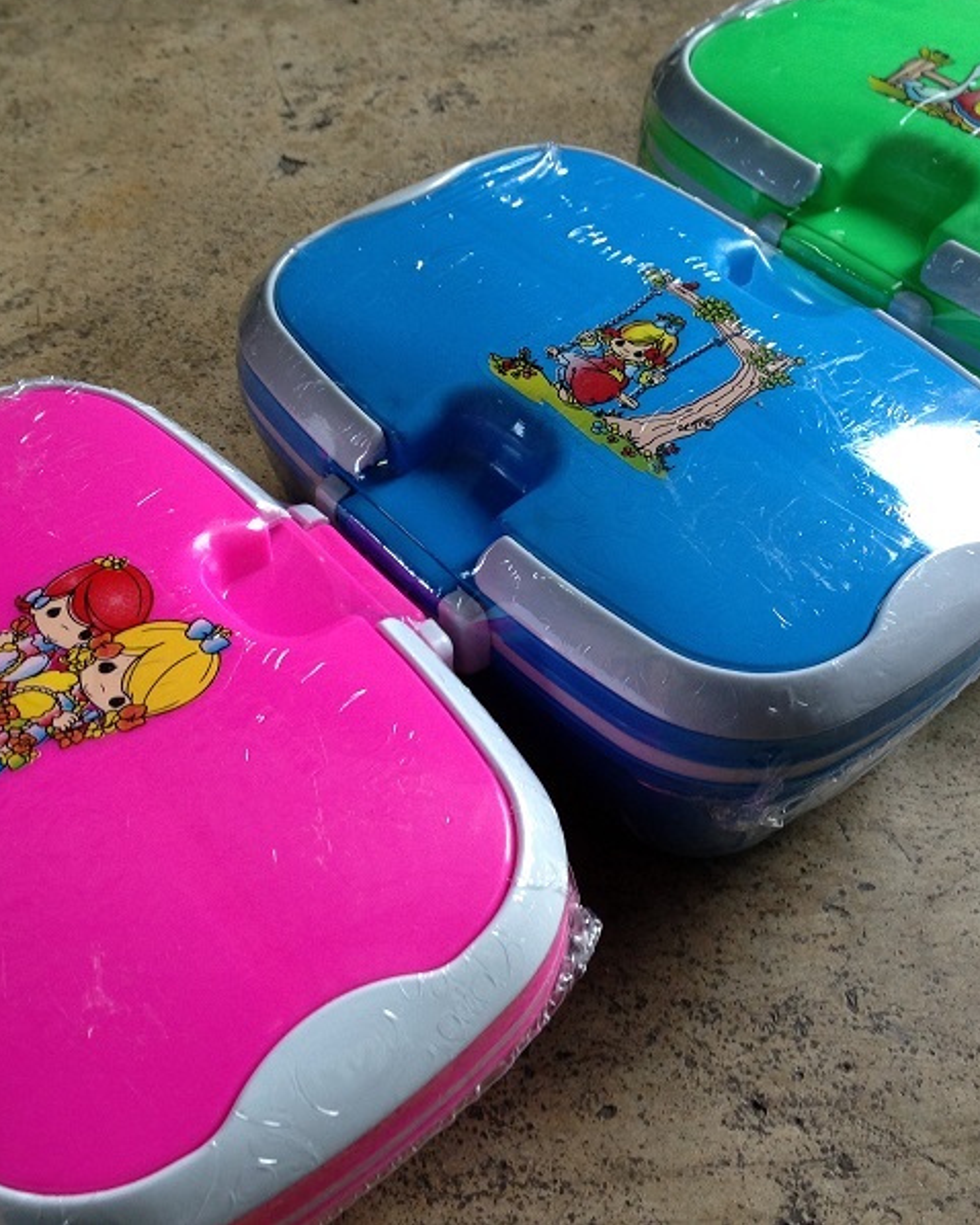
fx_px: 1594
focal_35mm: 44
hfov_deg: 34.2
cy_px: 599
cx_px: 457
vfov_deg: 42.0
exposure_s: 1/40
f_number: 2.4
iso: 64
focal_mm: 4.13
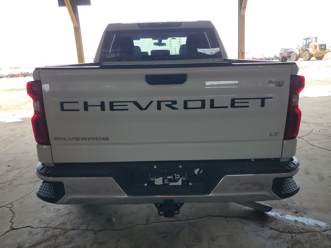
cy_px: 124
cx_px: 166
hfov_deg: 67.3
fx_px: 249
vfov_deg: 53.1
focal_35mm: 26
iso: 50
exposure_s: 1/256
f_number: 1.5
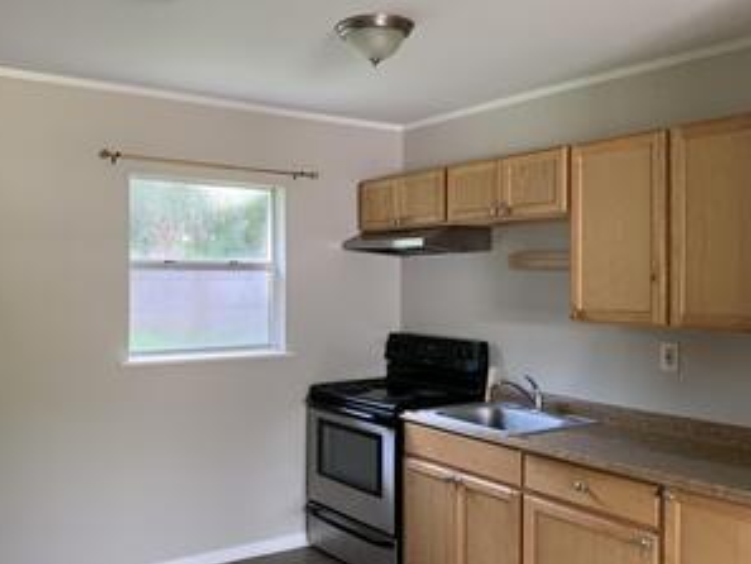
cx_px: 326
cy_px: 296
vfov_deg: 40.7
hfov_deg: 52.5
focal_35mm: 35
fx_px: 760
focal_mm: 4.25
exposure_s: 1/60
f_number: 1.8
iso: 125
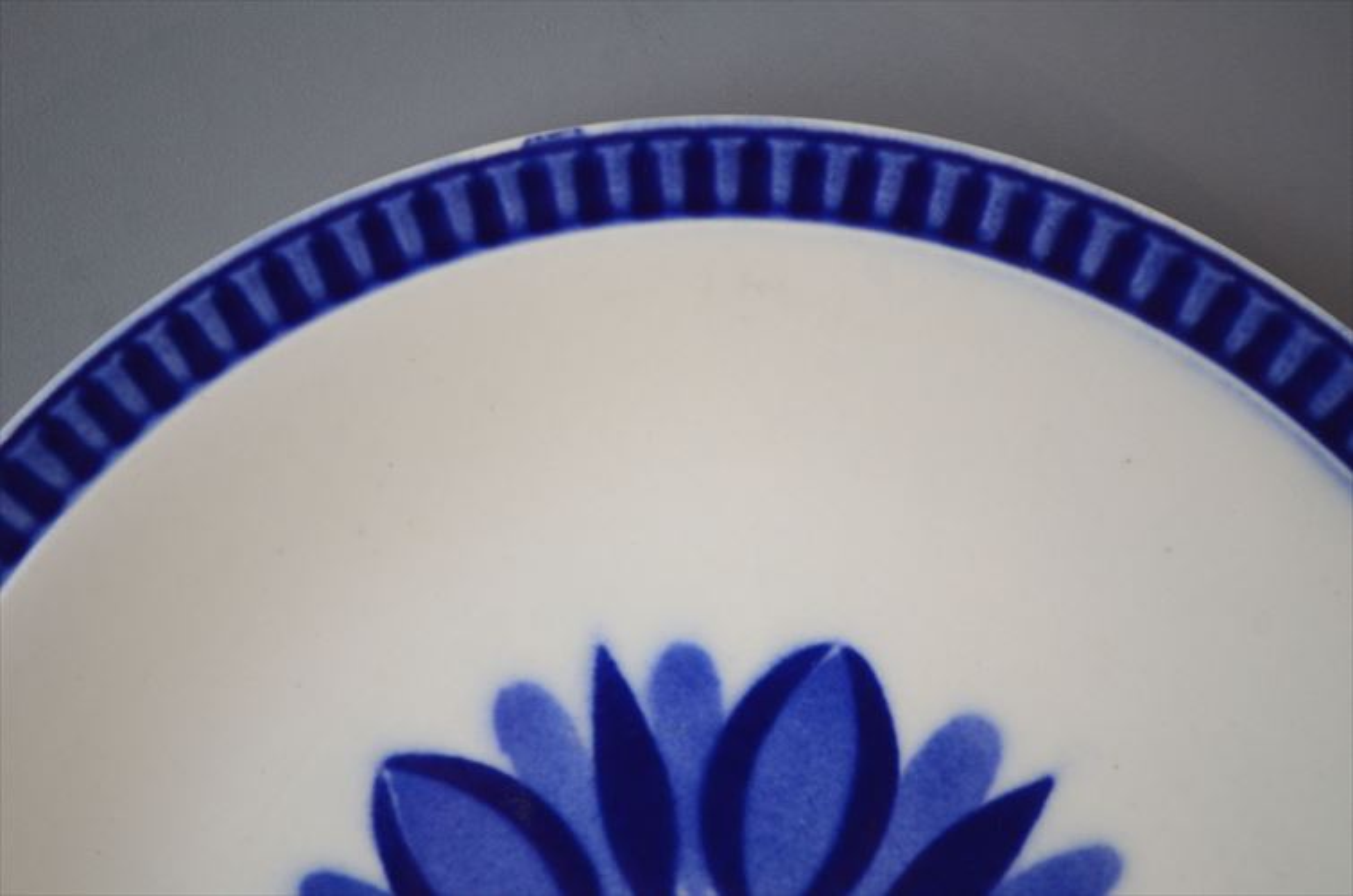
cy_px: 448
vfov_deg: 19.6
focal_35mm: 69
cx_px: 676
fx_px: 2588
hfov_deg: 29.3
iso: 640
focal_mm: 46
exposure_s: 1/15
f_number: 5.3
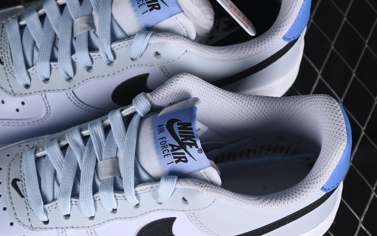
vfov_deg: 10.5
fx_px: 1284
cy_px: 134
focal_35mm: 125
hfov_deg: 16.7
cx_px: 126
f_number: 7.1
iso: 160
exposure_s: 1/80
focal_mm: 50
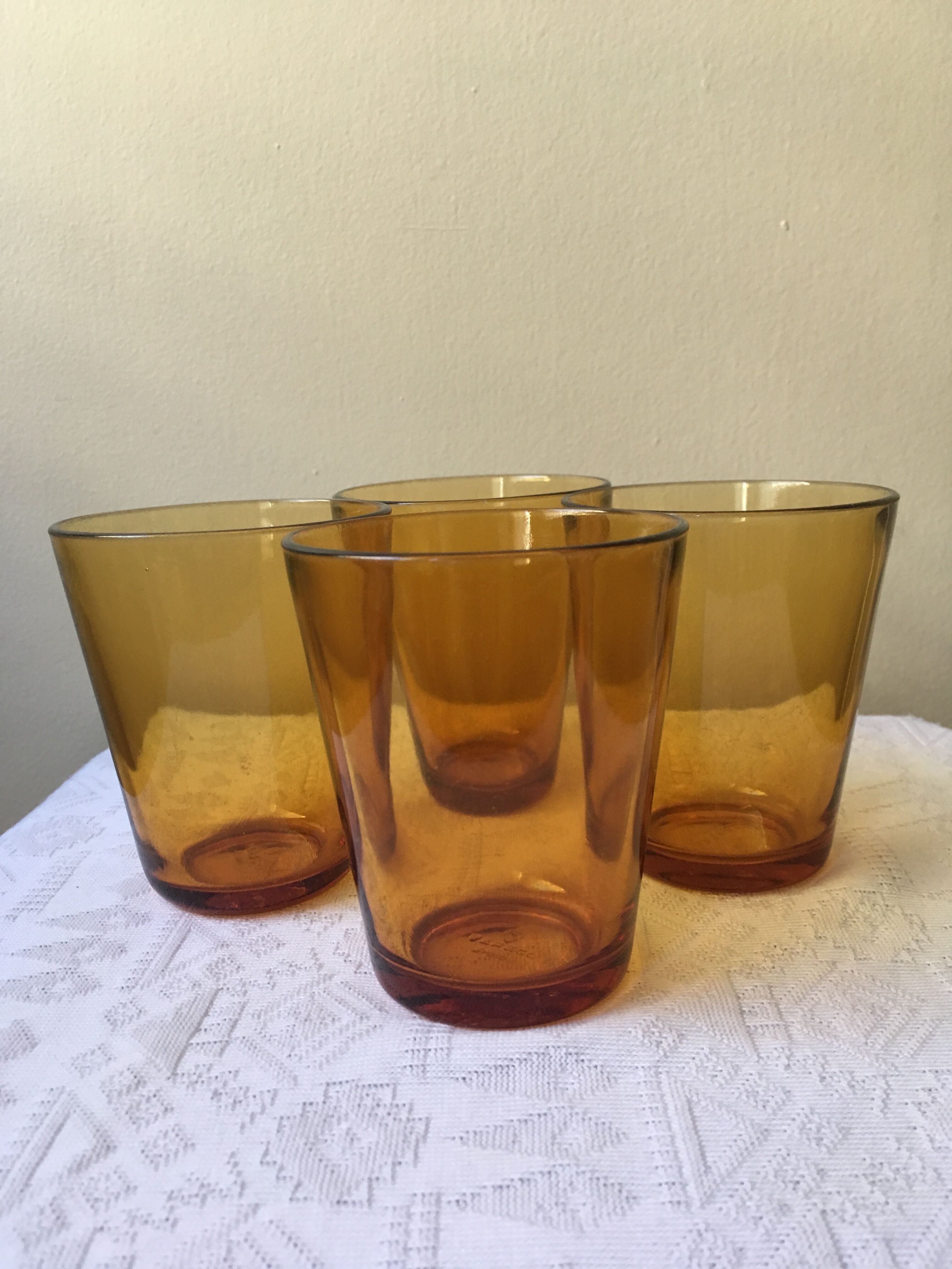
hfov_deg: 48.2
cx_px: 476
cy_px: 634
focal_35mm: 29
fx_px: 1063
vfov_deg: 61.7
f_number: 2.2
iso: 125
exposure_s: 1/33
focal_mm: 4.15
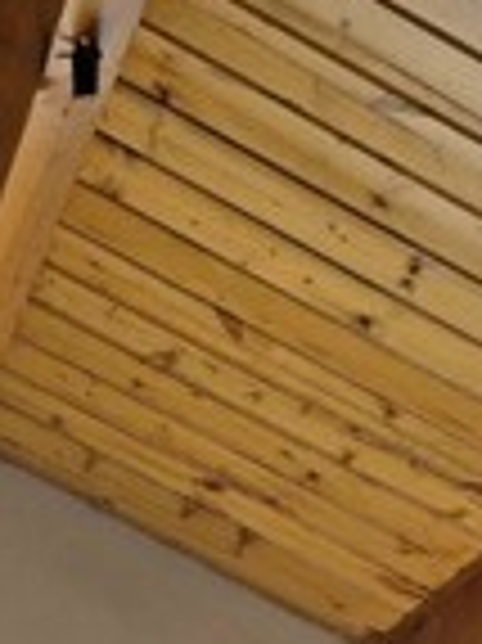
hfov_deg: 14.1
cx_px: -5
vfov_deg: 15.2
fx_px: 1915
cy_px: 1306
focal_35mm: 103
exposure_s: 1/180
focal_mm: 6.3
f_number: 1.7
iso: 32
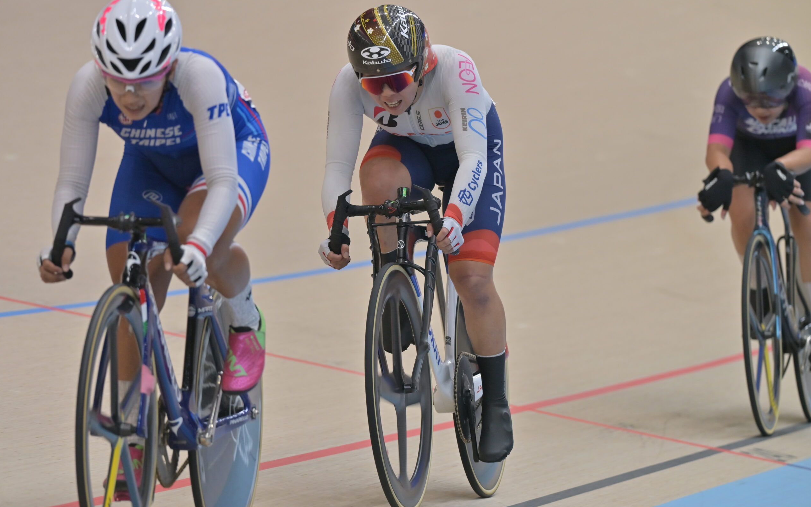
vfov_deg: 4.0
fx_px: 7228
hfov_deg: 6.4
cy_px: 244
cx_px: 405
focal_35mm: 327
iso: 1250
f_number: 6.3
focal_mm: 320
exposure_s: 1/500
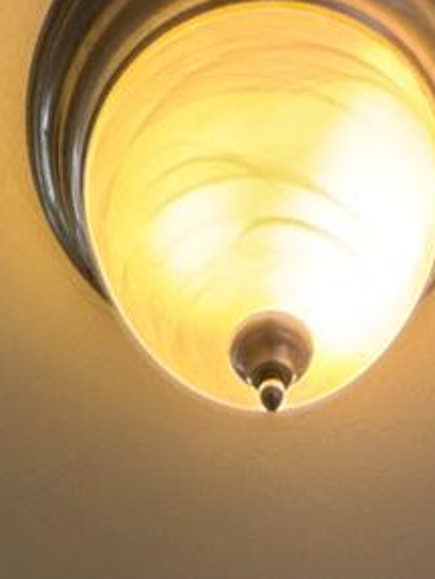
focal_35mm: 73
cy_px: 1409
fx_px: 1223
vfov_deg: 14.9
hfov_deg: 20.1
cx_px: 267
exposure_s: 1/120
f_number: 2.2
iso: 100
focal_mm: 2.22
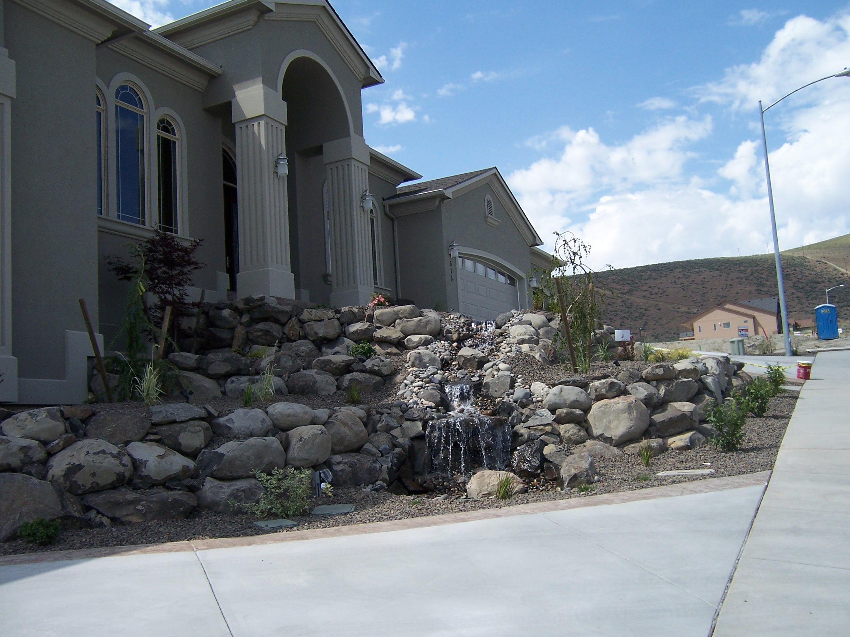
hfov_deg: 55.4
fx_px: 810
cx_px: 425
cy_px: 318
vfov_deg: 42.9
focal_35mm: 33
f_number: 3.4
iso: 80
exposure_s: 1/750
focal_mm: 5.5
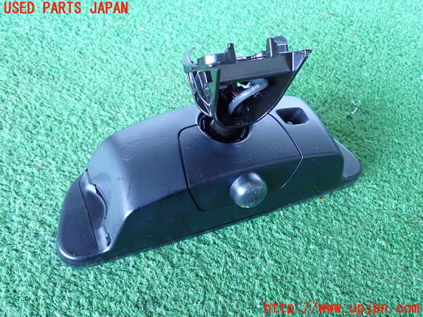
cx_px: 212
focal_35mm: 36
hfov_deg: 51.4
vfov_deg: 39.7
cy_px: 158
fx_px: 440
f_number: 2.5
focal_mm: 6.37
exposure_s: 1/30
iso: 800
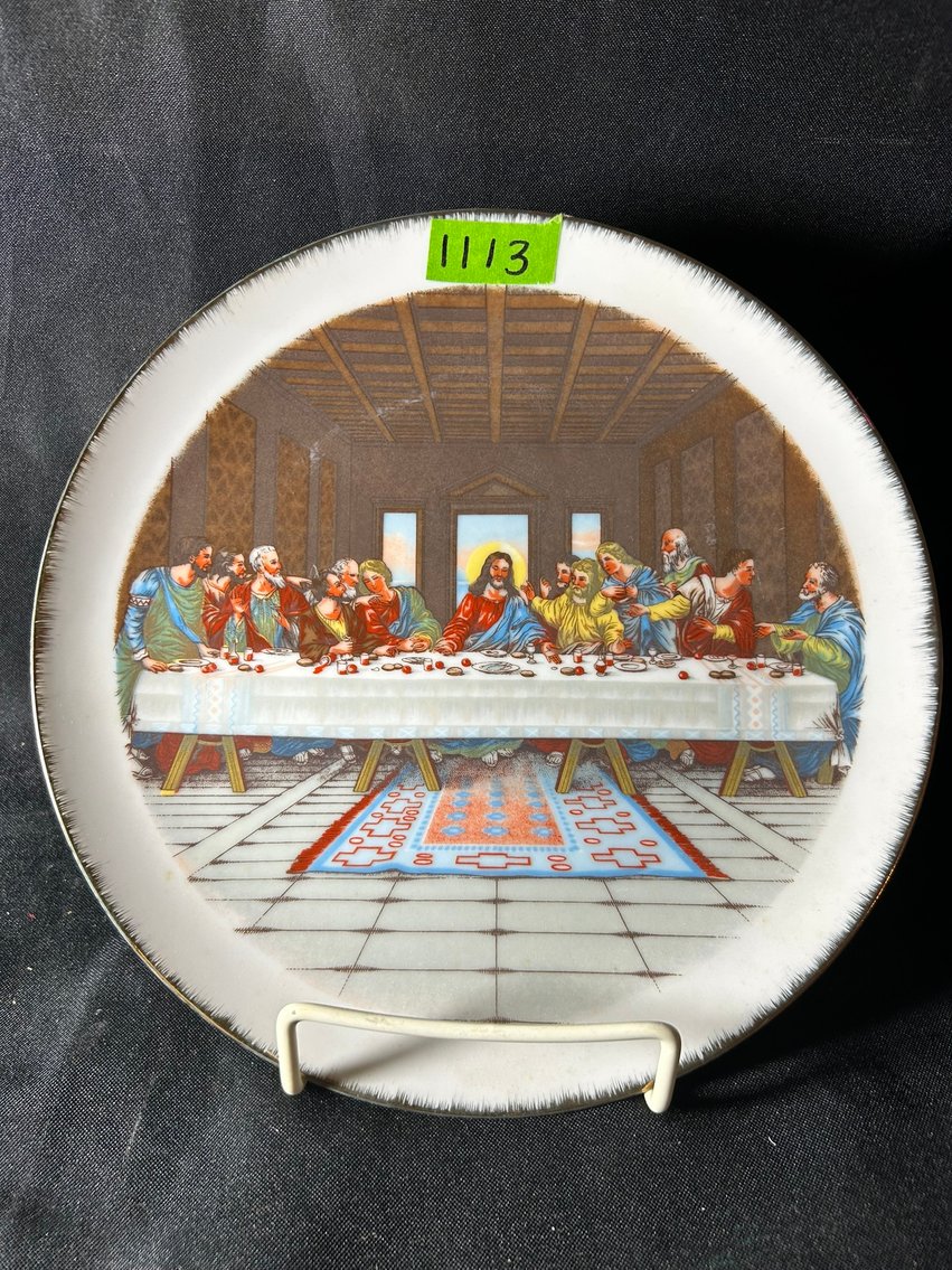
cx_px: 476
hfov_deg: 53.1
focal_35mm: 26
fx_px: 954
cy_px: 635
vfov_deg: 67.3
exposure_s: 1/120
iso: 80
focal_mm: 5.7
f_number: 1.5
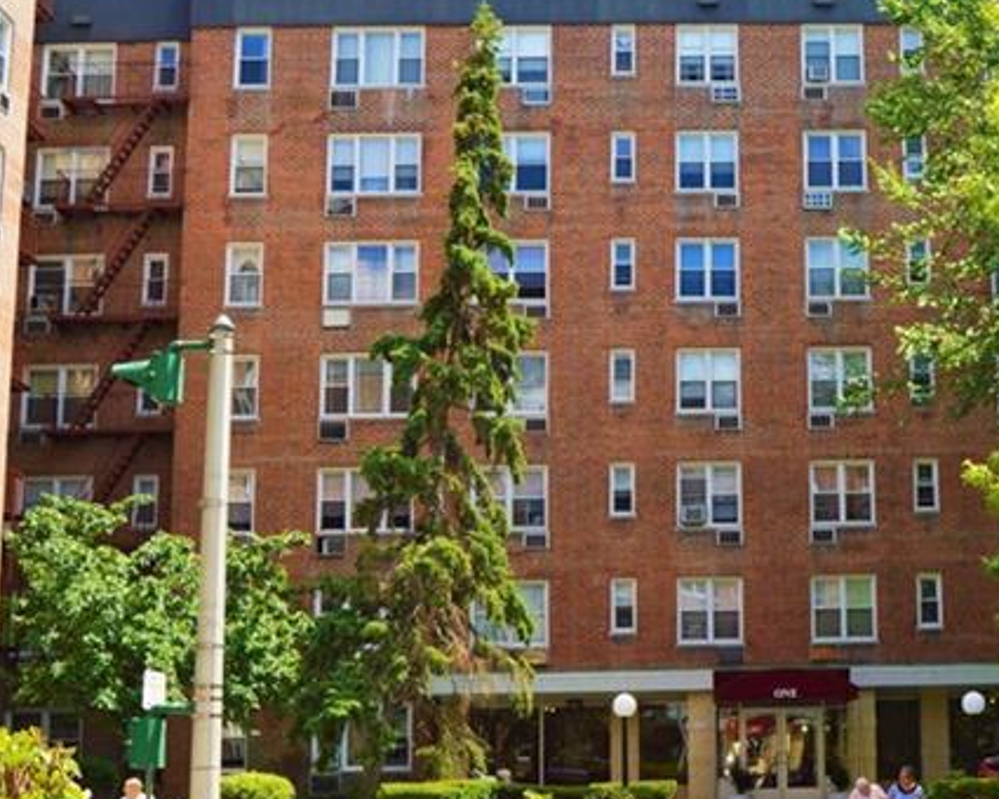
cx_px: 809
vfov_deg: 25.0
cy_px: 390
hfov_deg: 30.2
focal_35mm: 61
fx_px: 1804
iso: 100
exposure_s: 1/200
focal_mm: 18
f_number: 8
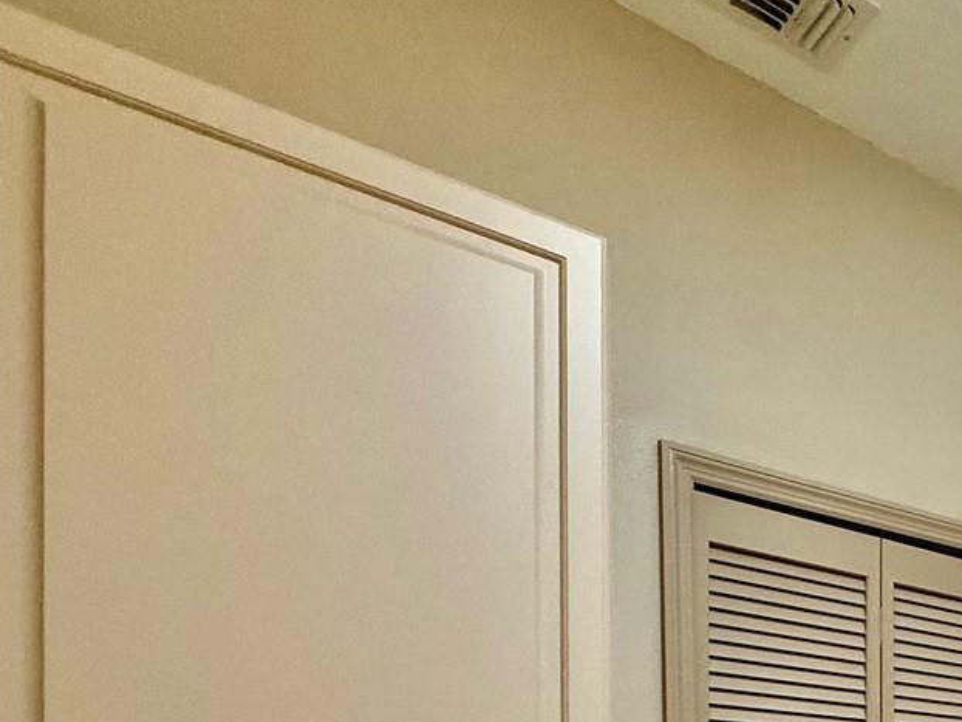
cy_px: 844
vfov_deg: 33.2
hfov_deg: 37.5
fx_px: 1001
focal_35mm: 36
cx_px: 1175
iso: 320
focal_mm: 2.22
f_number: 2.2
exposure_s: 1/120
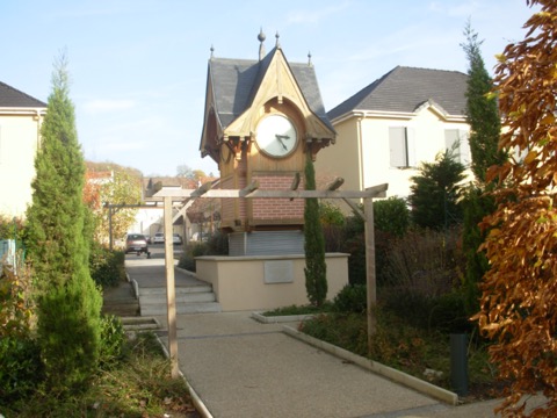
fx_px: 611
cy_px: 209
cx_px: 278
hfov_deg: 49.0
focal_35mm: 38
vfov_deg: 37.7
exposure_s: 1/406
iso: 50
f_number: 2.9
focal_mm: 6.3
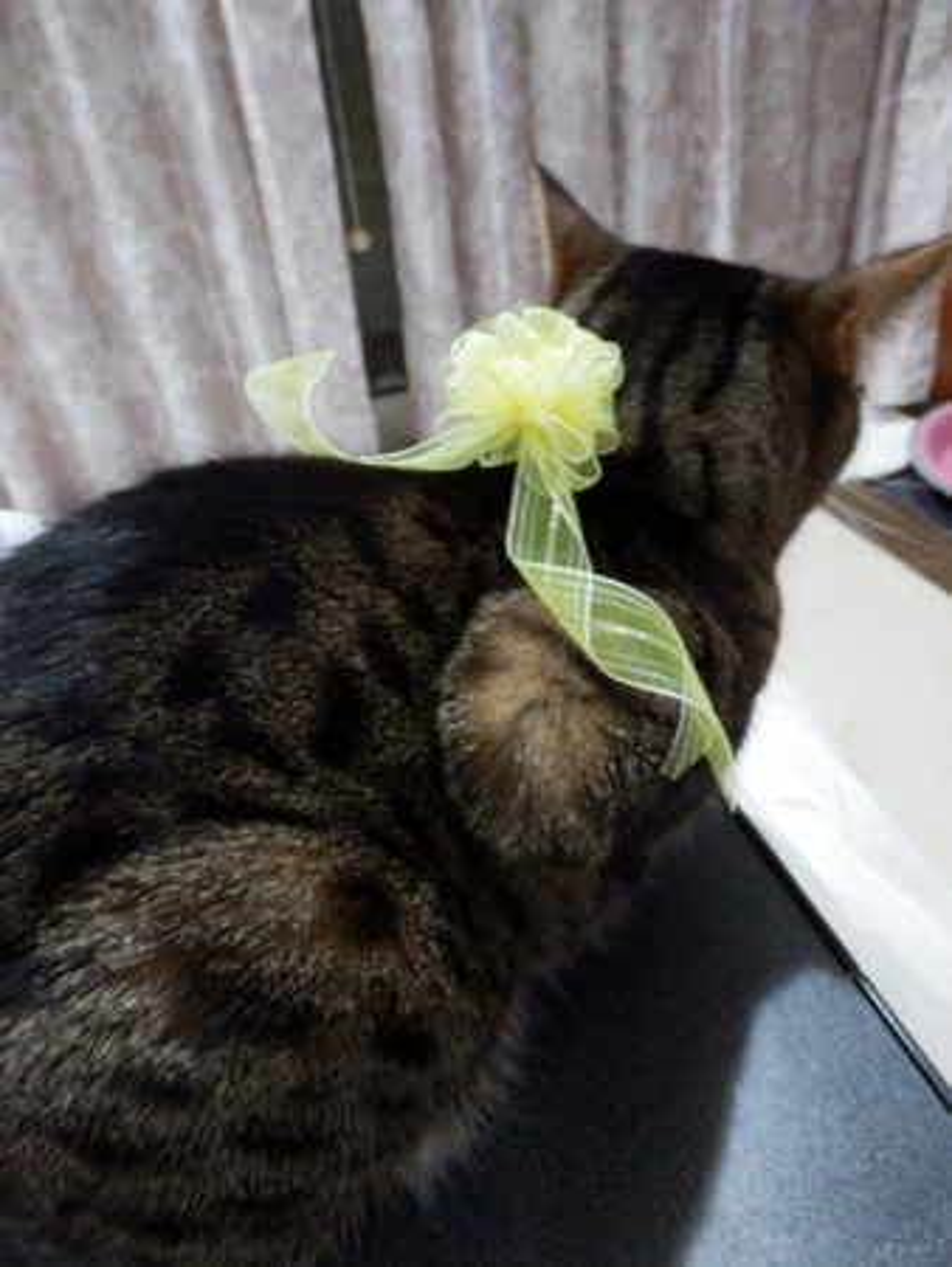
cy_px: 634
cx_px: 476
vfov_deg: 69.4
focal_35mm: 25
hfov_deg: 54.9
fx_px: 916
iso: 800
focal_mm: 4.5
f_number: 3
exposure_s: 1/10
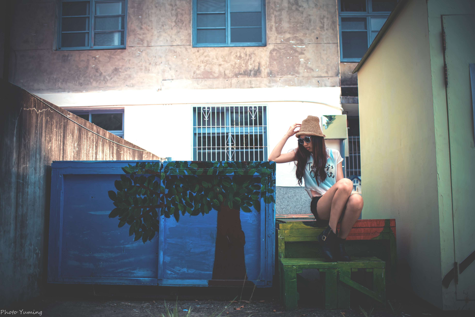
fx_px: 462
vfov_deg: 37.9
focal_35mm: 35
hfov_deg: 54.4
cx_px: 238
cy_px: 158
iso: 50
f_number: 1.8
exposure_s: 1/1000
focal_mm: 35
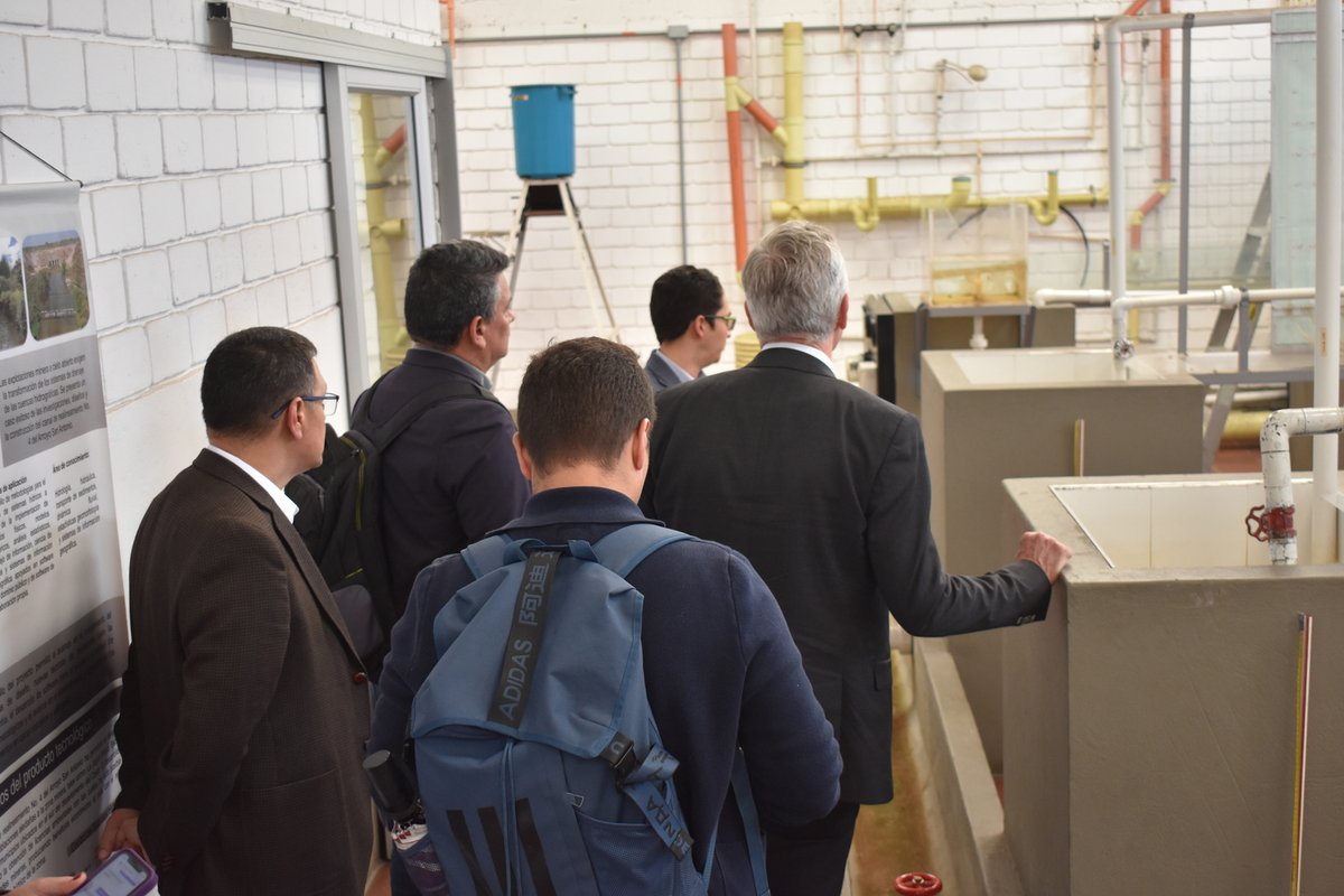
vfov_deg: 28.1
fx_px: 1792
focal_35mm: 48
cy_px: 448
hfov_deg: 41.1
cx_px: 672
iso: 800
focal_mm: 32
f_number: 4.5
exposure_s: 1/80
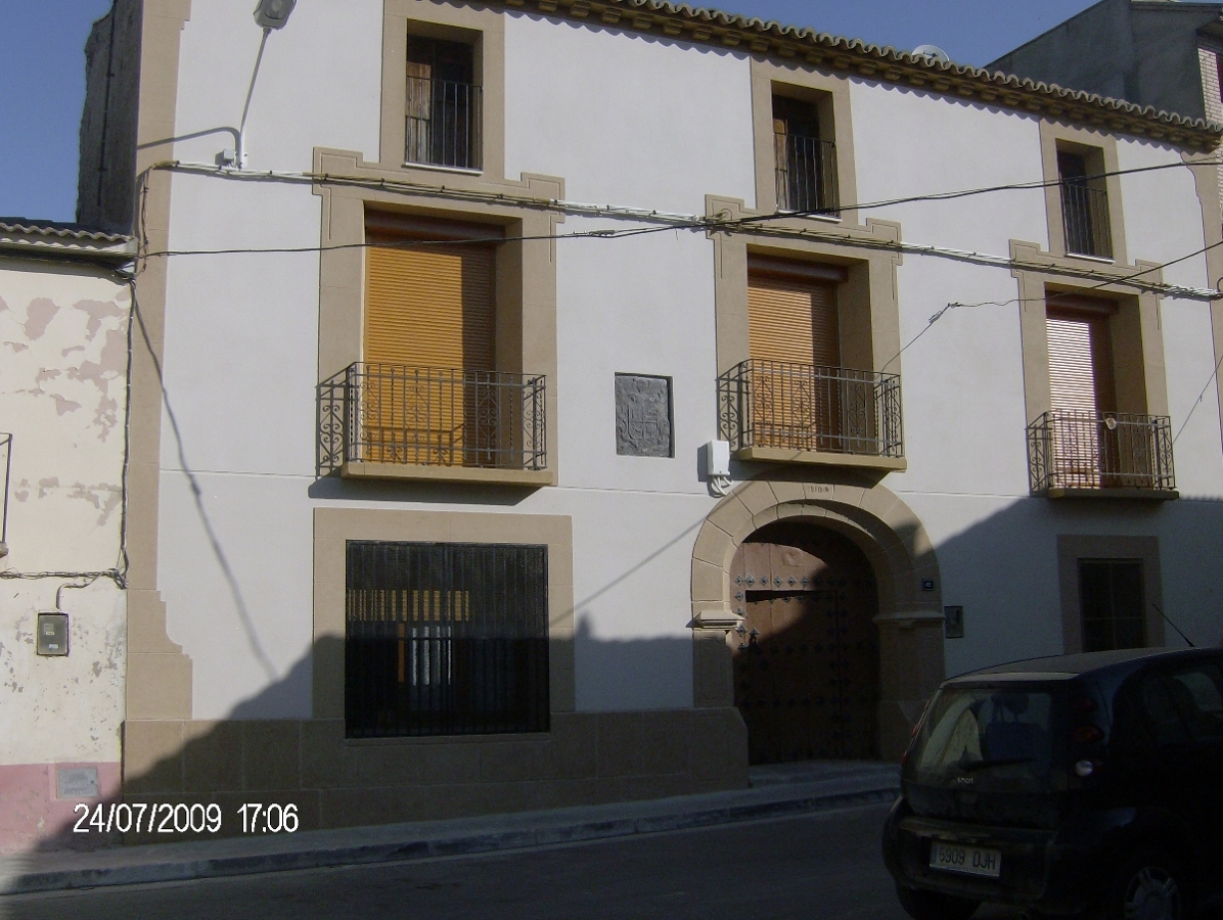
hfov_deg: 51.3
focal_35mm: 36
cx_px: 612
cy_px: 460
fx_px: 1273
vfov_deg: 39.7
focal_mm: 6
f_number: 4.7
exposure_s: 1/1520
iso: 100
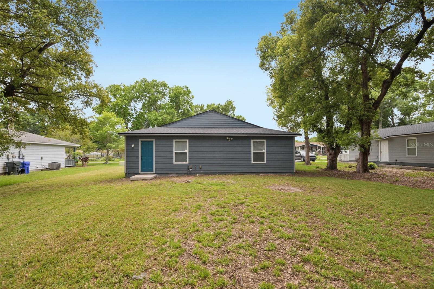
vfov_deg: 73.7
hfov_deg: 96.7
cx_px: 217
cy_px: 144
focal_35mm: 16
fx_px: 193
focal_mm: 16
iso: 400
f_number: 8
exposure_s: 1/500
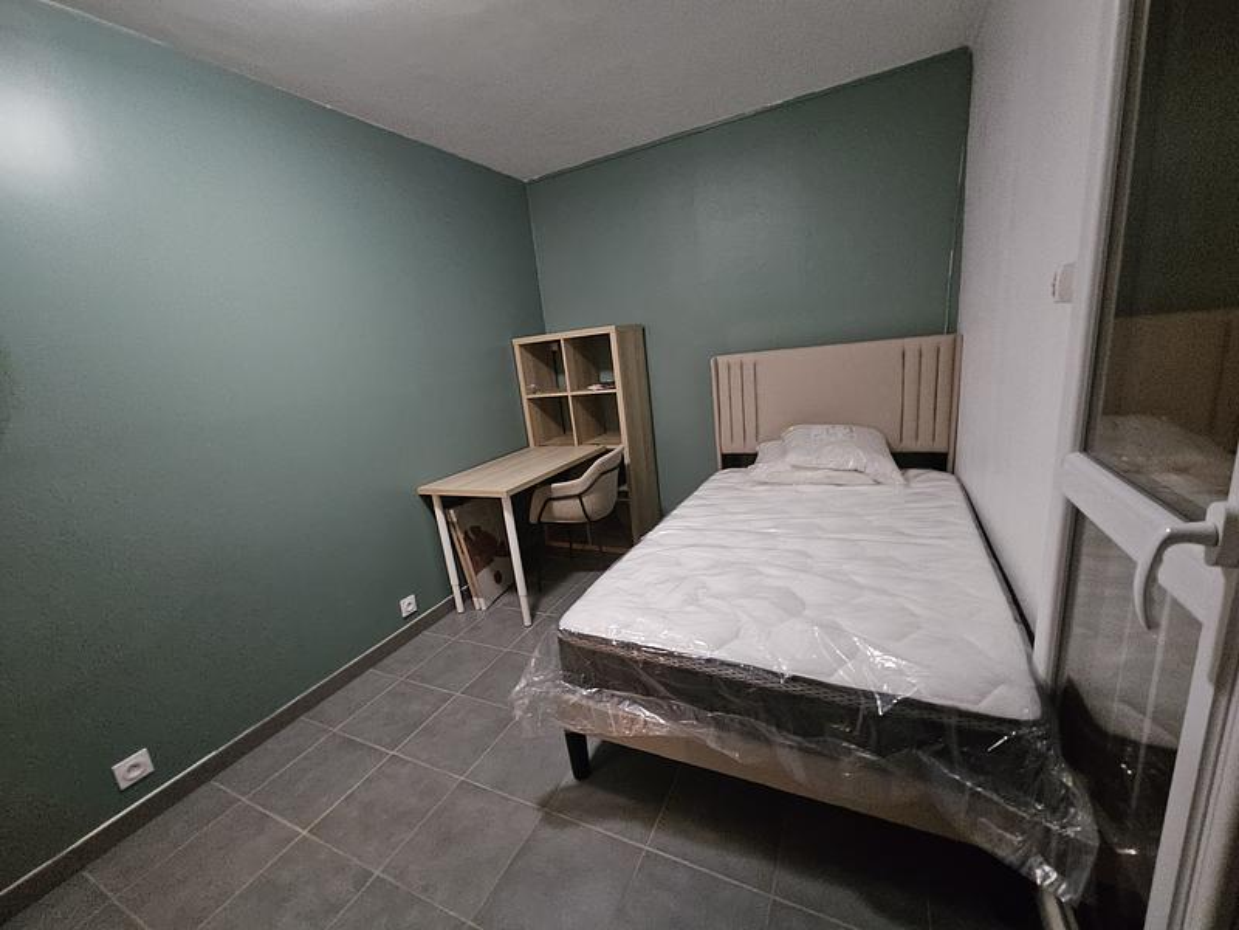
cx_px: 620
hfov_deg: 106.2
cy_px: 465
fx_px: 465
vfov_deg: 89.9
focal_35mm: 13
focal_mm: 2.2
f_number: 2.2
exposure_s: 1/25
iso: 1000
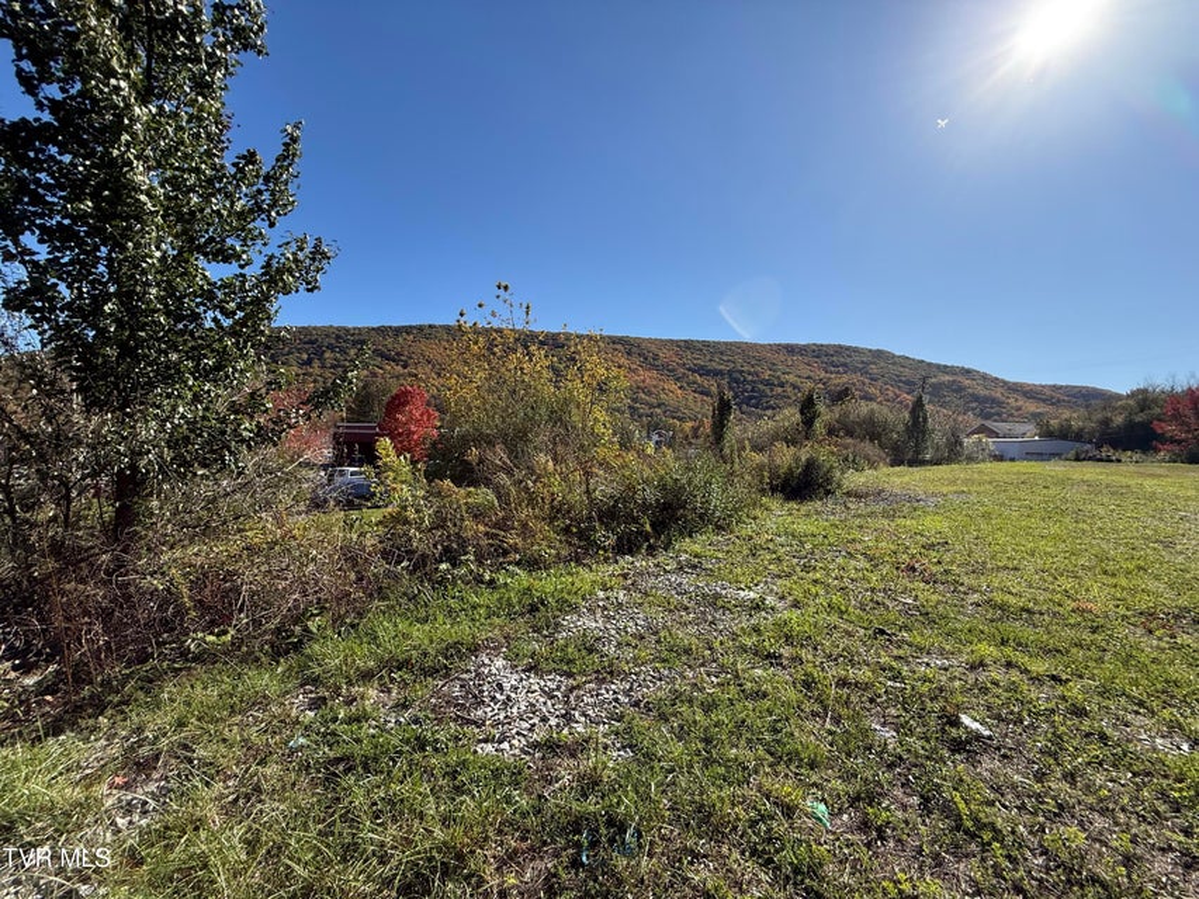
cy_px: 450
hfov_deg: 102.1
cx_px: 600
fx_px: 485
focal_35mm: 14
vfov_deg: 85.7
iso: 50
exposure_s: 1/1464
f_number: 2.2
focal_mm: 2.22
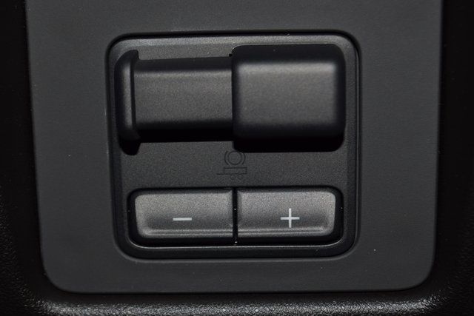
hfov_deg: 24.6
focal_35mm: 82
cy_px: 158
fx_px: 1086
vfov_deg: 16.6
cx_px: 237
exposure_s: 1/60
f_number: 8
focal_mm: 55
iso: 100
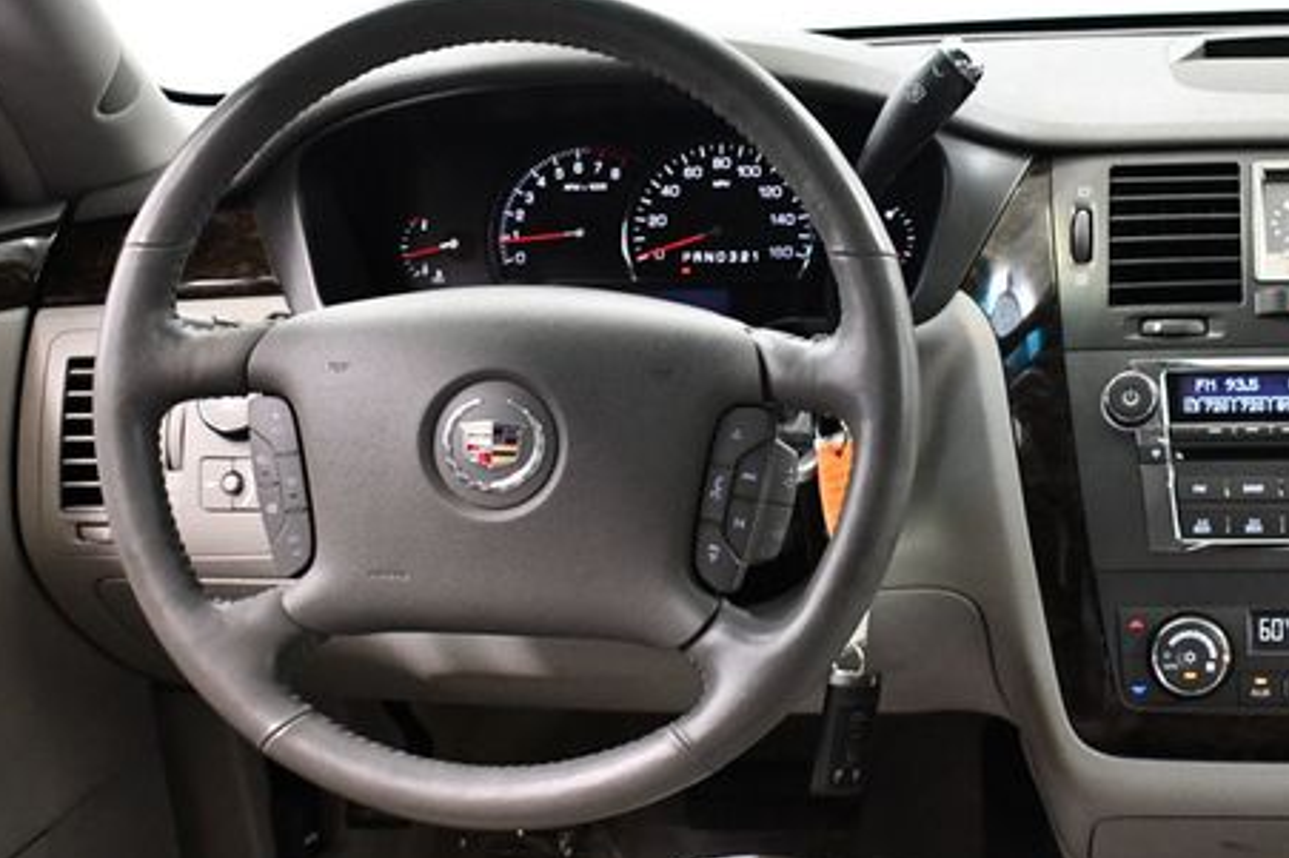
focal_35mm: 68
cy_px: 459
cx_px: 850
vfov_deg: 20.0
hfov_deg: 29.5
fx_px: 2434
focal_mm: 24
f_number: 3.8
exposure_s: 1/80
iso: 3200
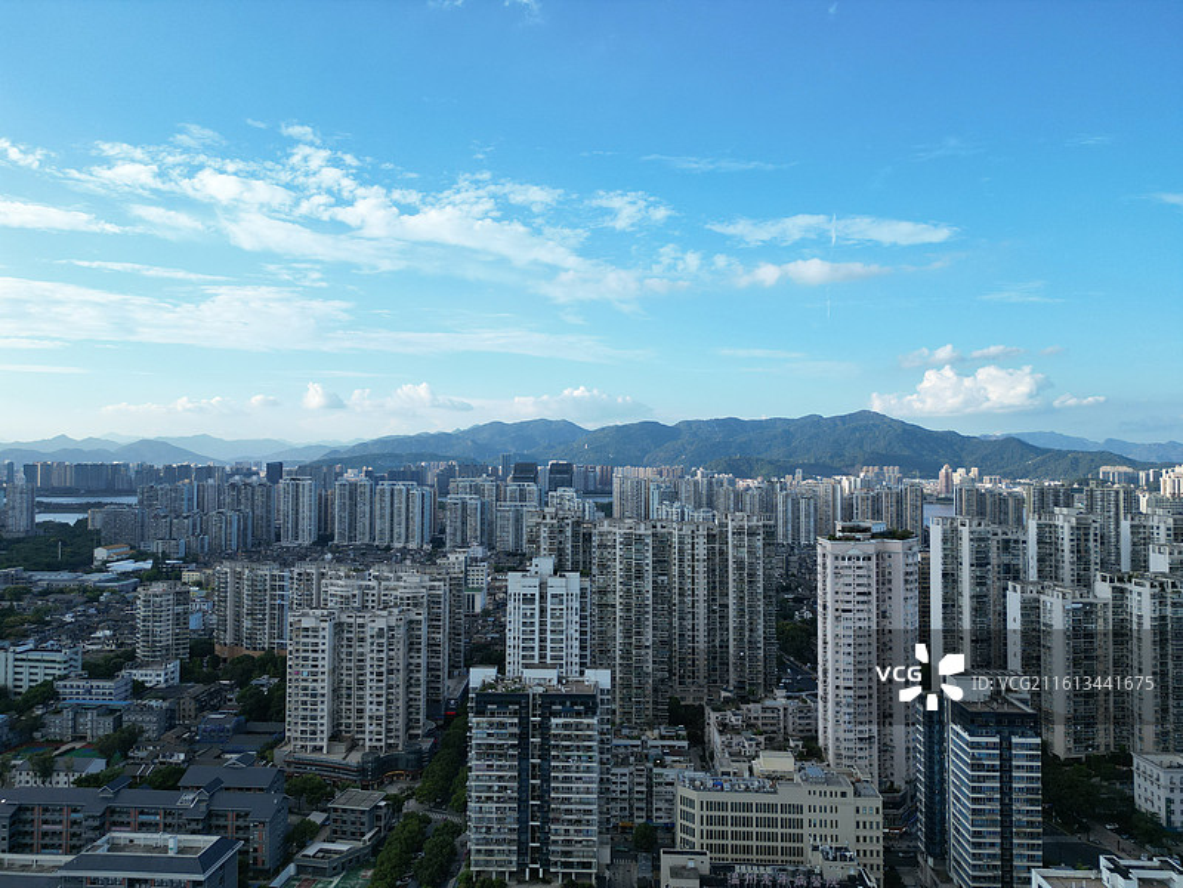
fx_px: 820
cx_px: 592
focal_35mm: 24
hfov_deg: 71.6
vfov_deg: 56.8
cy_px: 444
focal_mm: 6.72
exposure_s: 1/1250
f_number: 1.7
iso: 100
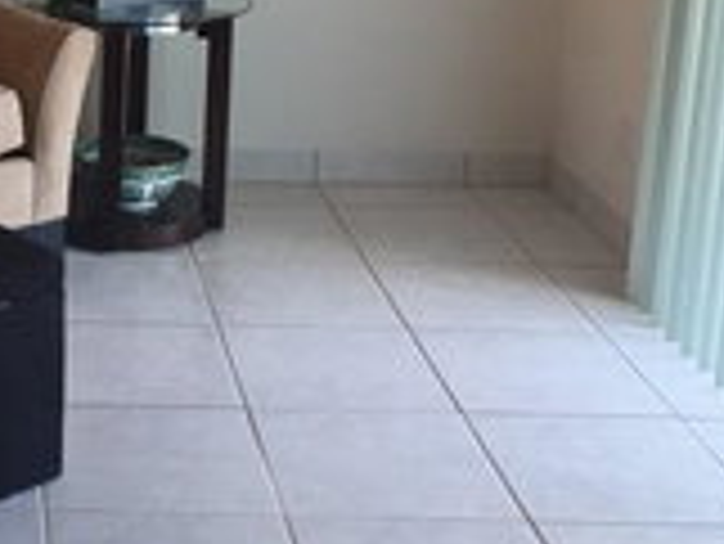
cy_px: 90
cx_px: -88
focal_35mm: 77
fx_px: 1612
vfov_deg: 18.9
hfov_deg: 23.6
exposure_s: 1/30
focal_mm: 4.15
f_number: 2.2
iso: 64
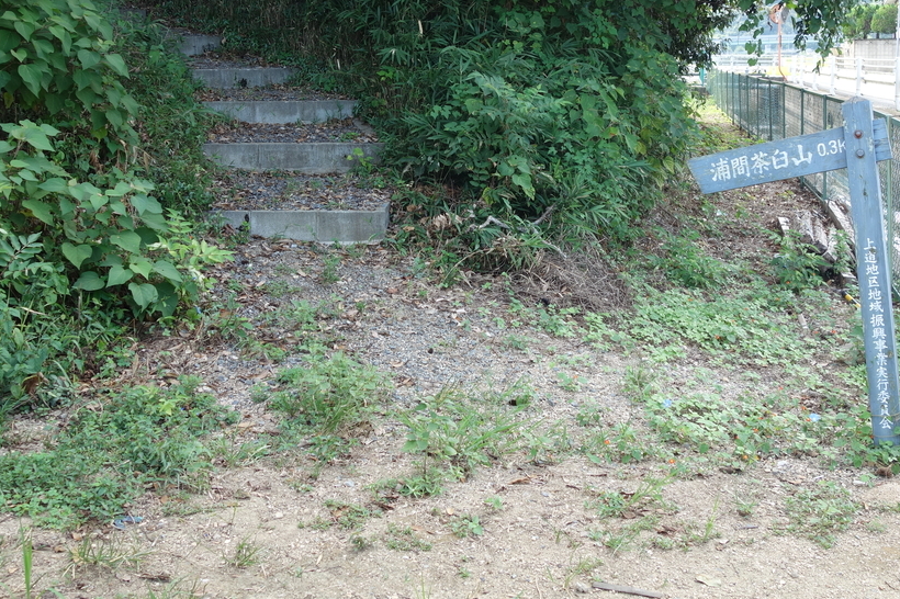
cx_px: 486
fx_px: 1025
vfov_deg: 32.2
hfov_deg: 47.4
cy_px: 172
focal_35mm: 41
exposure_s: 1/100
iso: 125
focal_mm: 10.4
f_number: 4
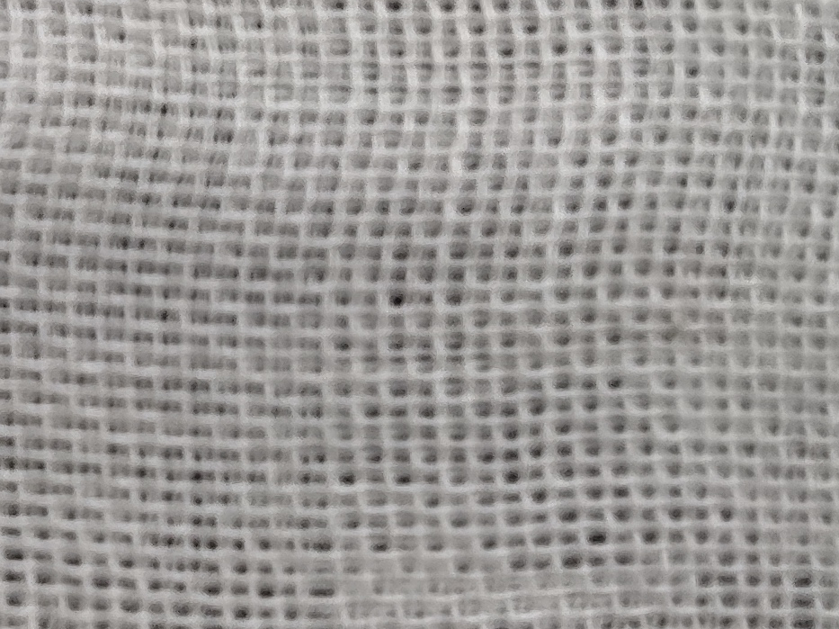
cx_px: -504
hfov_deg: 18.5
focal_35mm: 91
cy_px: -74
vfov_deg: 15.8
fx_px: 2205
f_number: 2
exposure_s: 1/50
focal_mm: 2.78
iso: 200
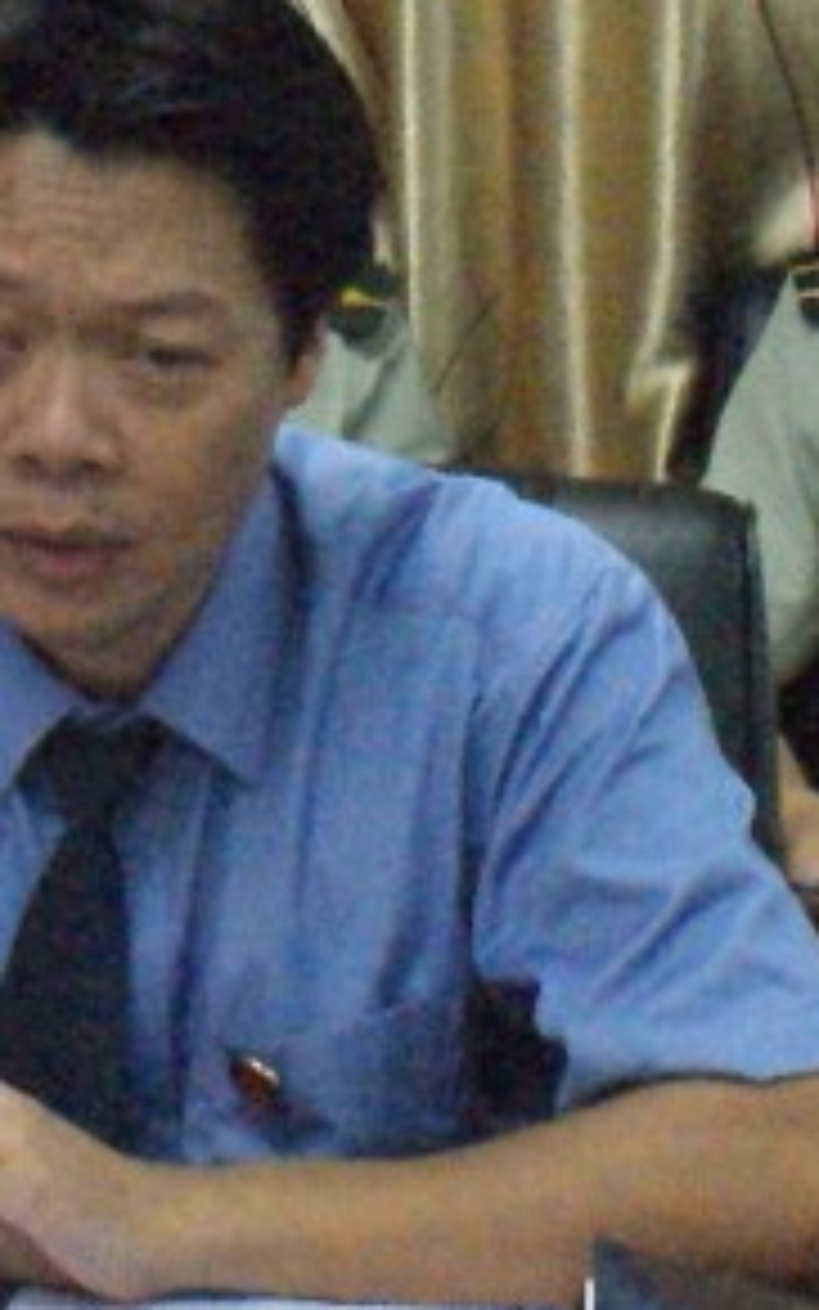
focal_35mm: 185
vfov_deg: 11.1
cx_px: 140
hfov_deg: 7.1
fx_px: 6604
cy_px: -383
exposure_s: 1/60
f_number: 8
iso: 3200
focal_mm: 22
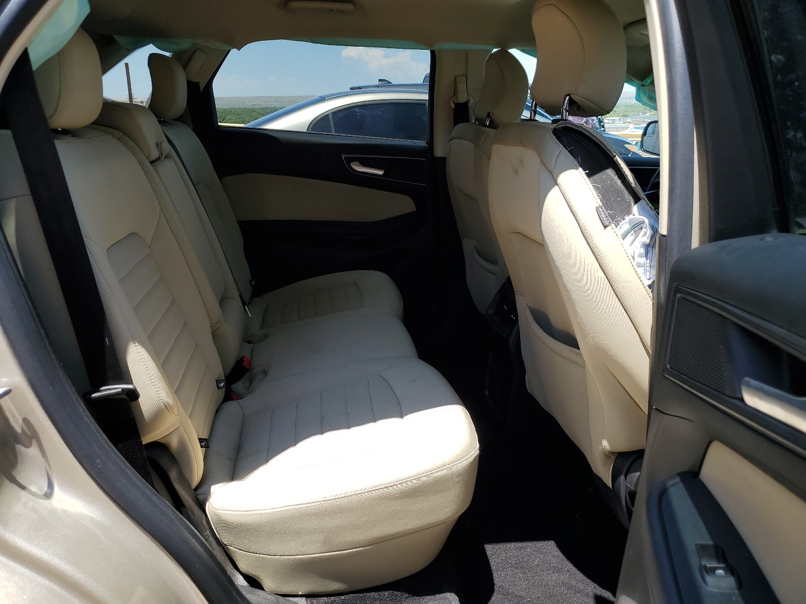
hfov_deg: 67.3
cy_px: 302
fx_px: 605
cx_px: 403
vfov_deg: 53.1
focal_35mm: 26
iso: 50
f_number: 1.5
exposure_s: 1/1250
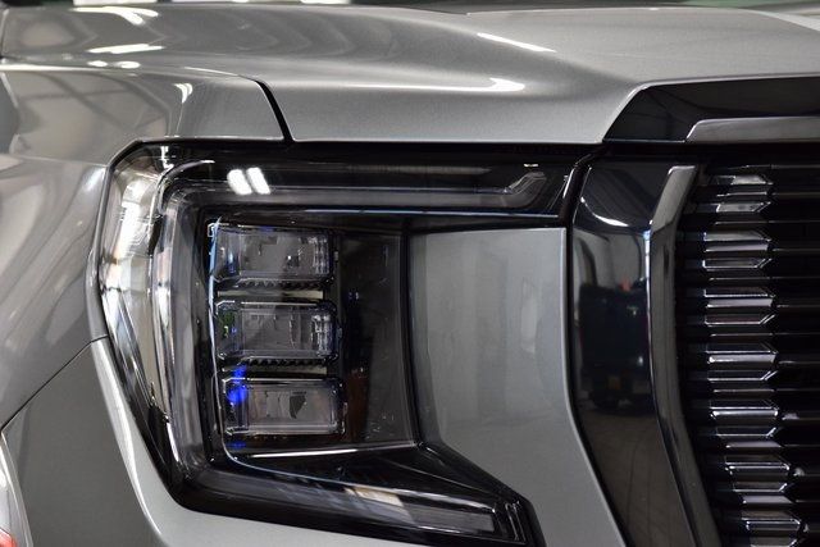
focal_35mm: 105
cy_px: 274
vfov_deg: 13.0
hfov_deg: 19.5
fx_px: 2392
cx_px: 410
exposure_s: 1/125
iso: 1600
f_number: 5
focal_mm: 70
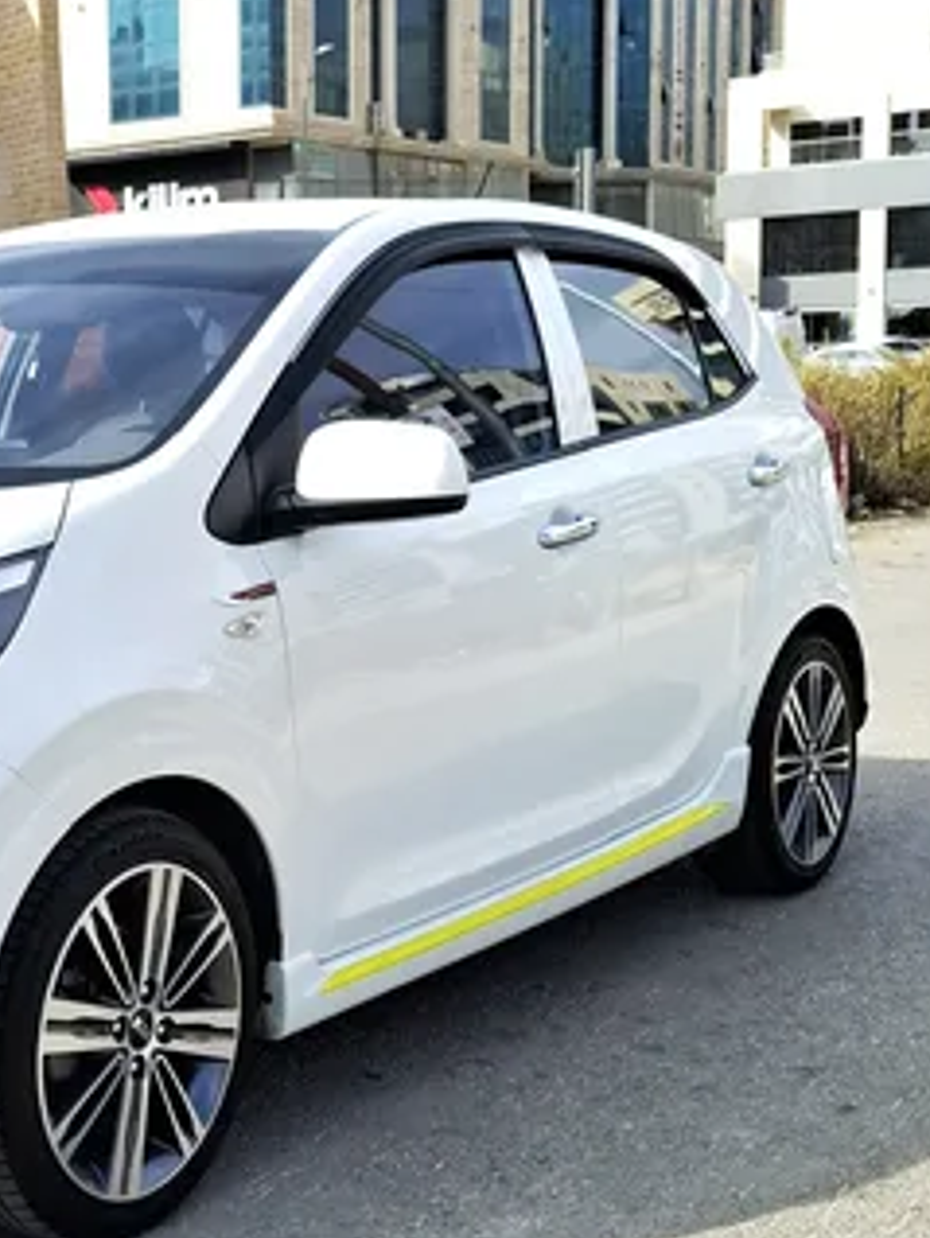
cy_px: 576
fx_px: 1860
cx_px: -16
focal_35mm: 52
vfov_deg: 36.8
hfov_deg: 26.5
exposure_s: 1/2000
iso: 50
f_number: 1.8
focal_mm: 5.54
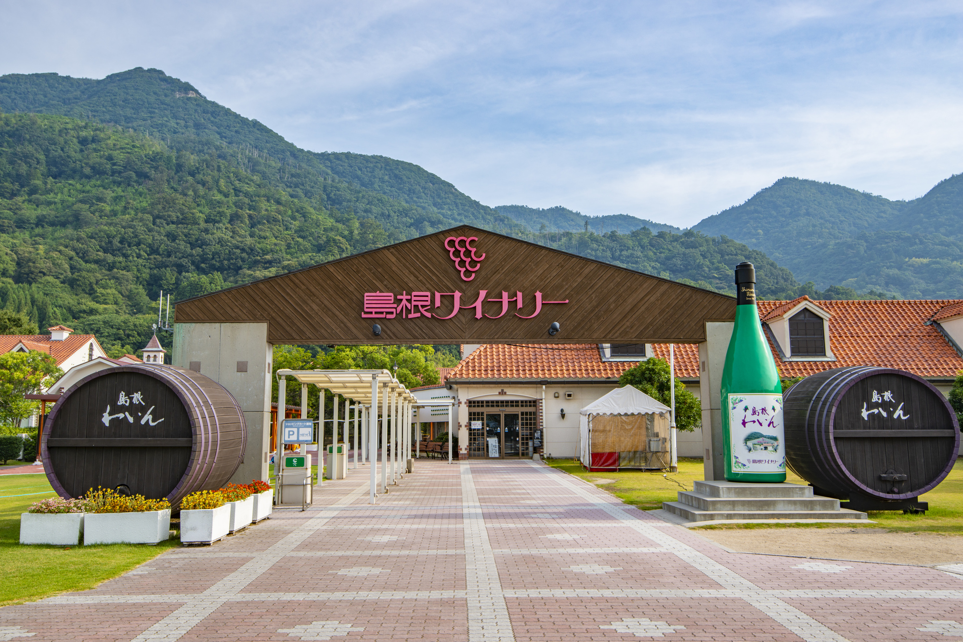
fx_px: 829
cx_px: 482
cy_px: 321
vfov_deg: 42.3
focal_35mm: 31
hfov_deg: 60.3
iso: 100
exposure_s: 1/160
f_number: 10
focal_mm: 31
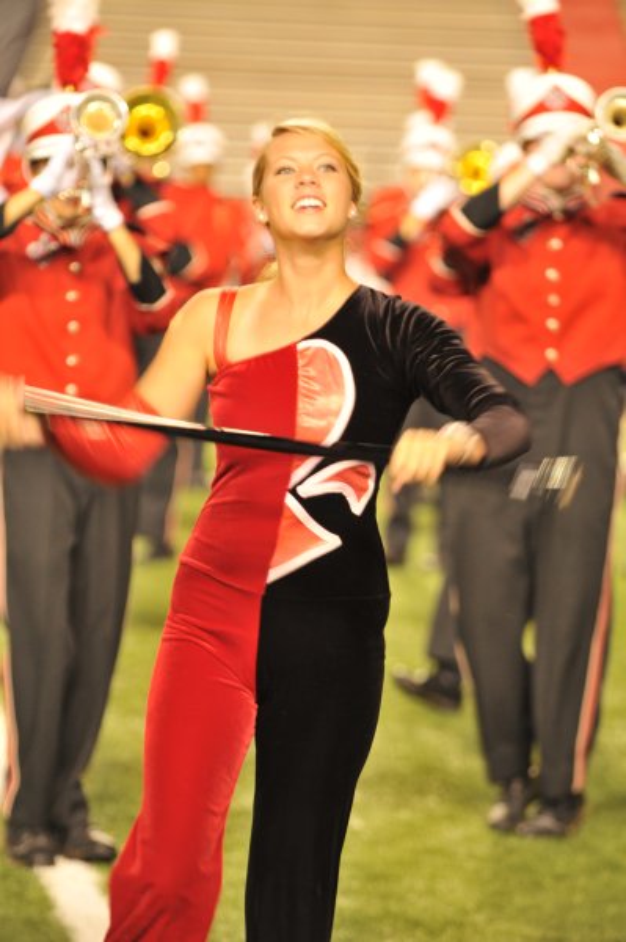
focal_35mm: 210
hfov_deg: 6.5
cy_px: 471
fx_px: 5487
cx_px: 313
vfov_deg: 9.8
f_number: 2.8
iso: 560
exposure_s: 1/60
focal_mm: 140
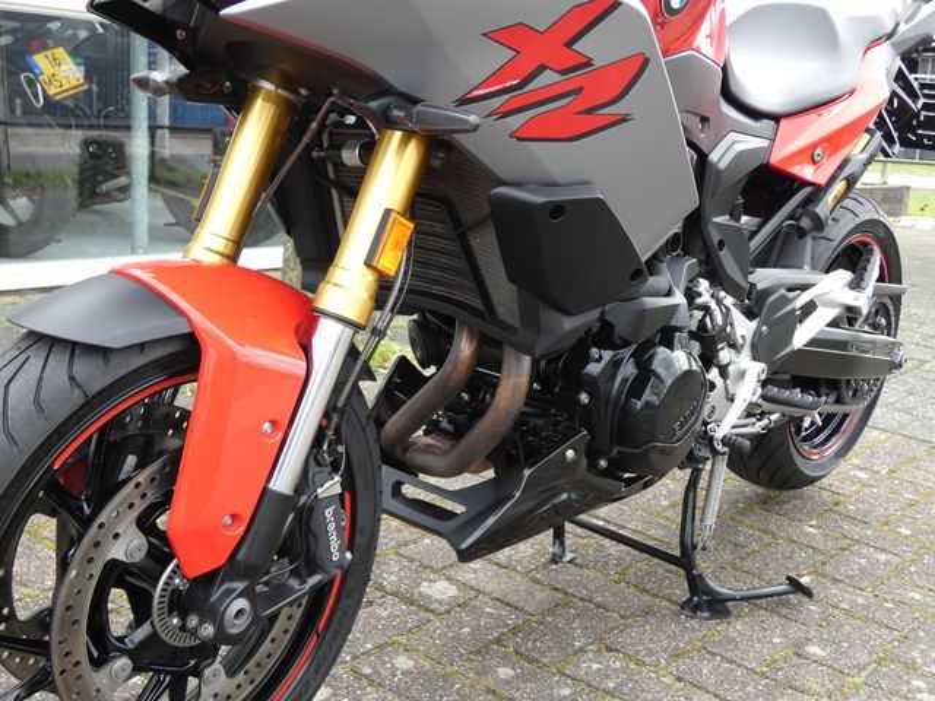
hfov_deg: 45.8
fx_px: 1107
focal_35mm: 41
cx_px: 468
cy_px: 350
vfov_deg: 35.1
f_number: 3.6
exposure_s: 1/80
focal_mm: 7.3
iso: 80
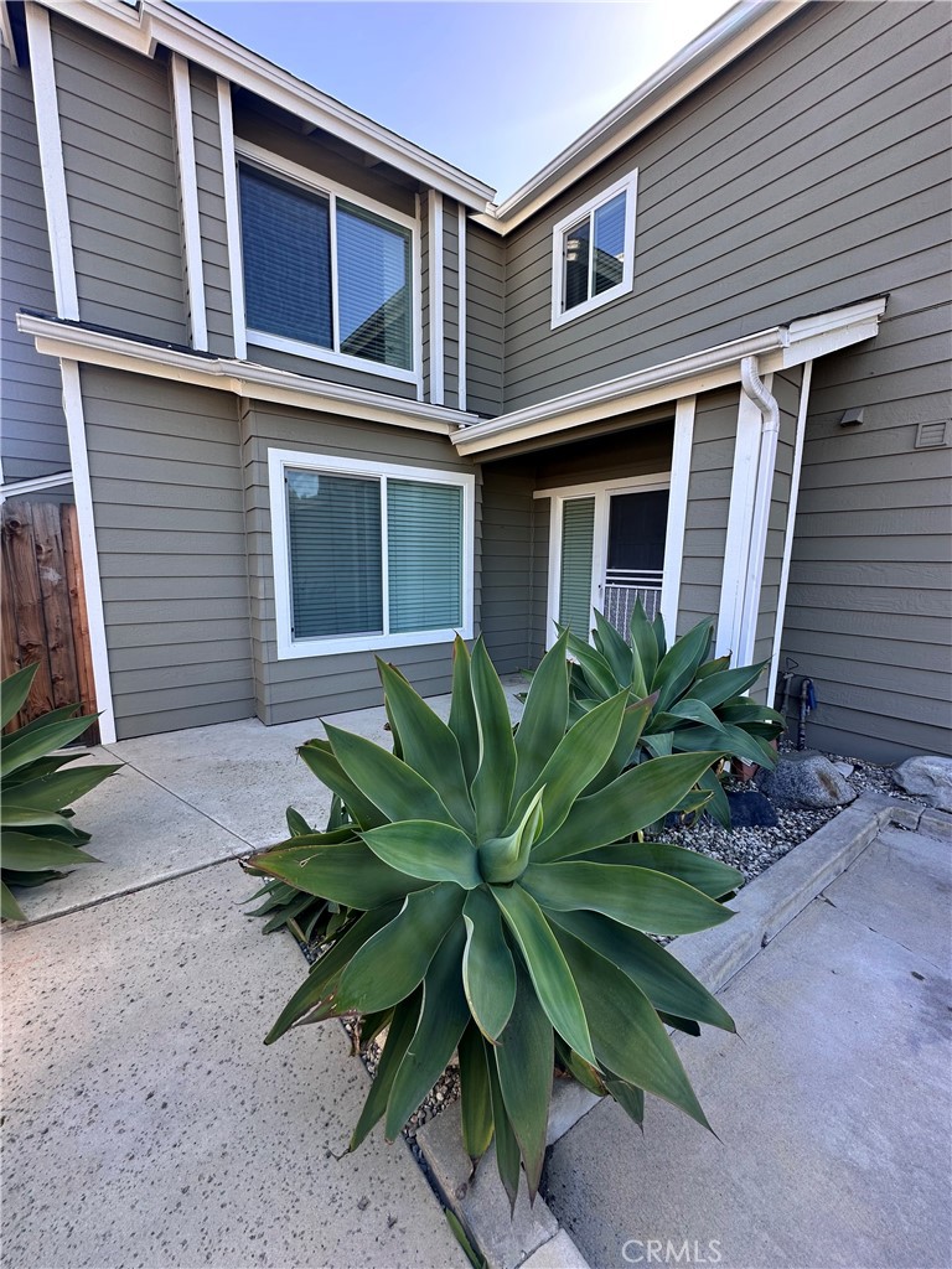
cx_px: 476
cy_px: 634
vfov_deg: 102.1
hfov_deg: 85.7
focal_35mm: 14
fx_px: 513
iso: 40
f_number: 2.2
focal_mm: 2.22
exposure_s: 1/193
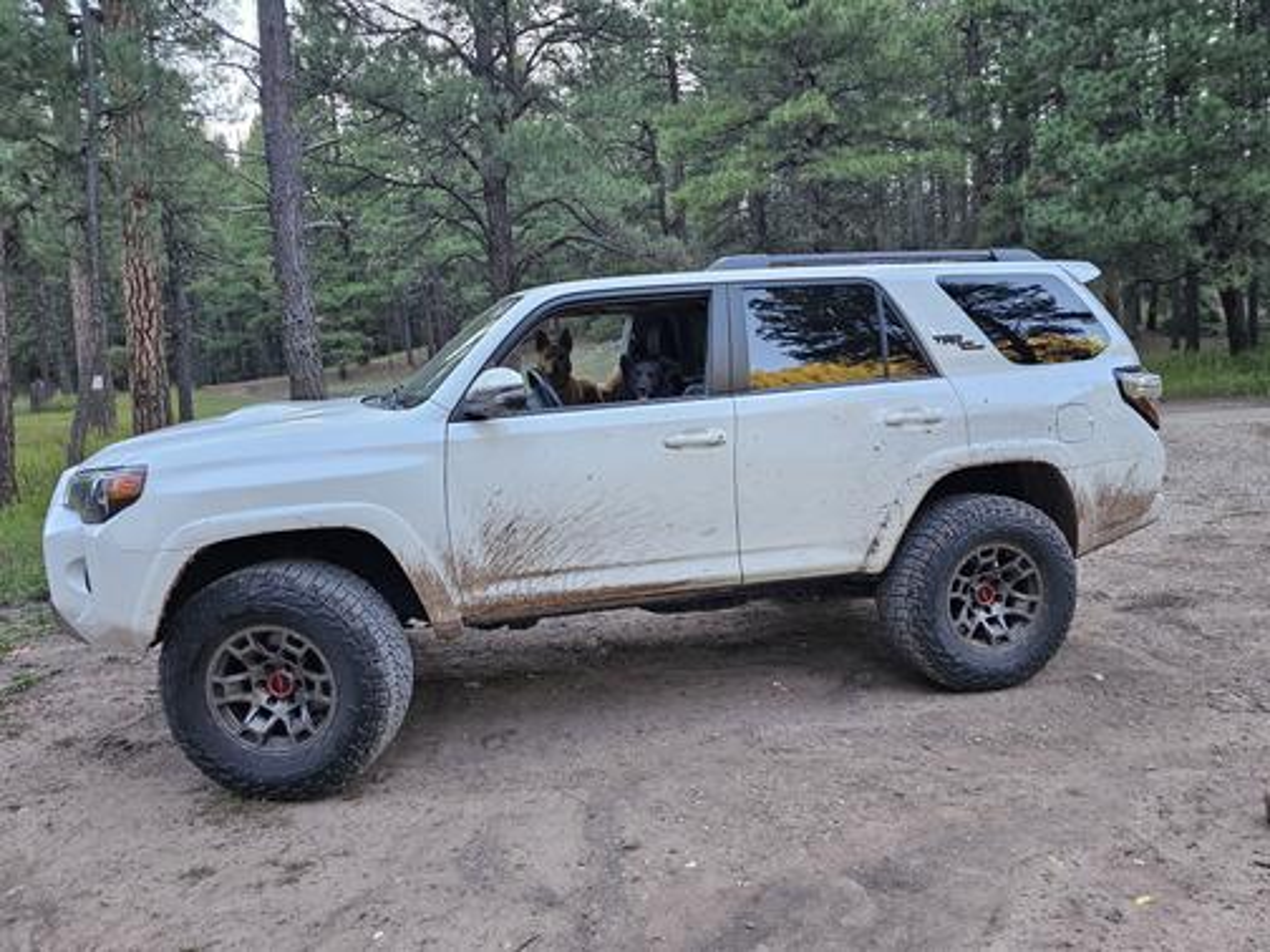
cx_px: 635
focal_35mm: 23
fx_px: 844
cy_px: 476
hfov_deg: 73.9
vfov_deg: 58.9
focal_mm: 6.3
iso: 100
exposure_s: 1/120
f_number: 1.7
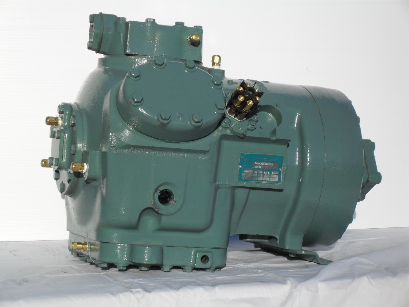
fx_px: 1241
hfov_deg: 18.7
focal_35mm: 105
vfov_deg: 14.1
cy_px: 154
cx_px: 204
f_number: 5.8
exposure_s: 1/750
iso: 100
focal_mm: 18.9
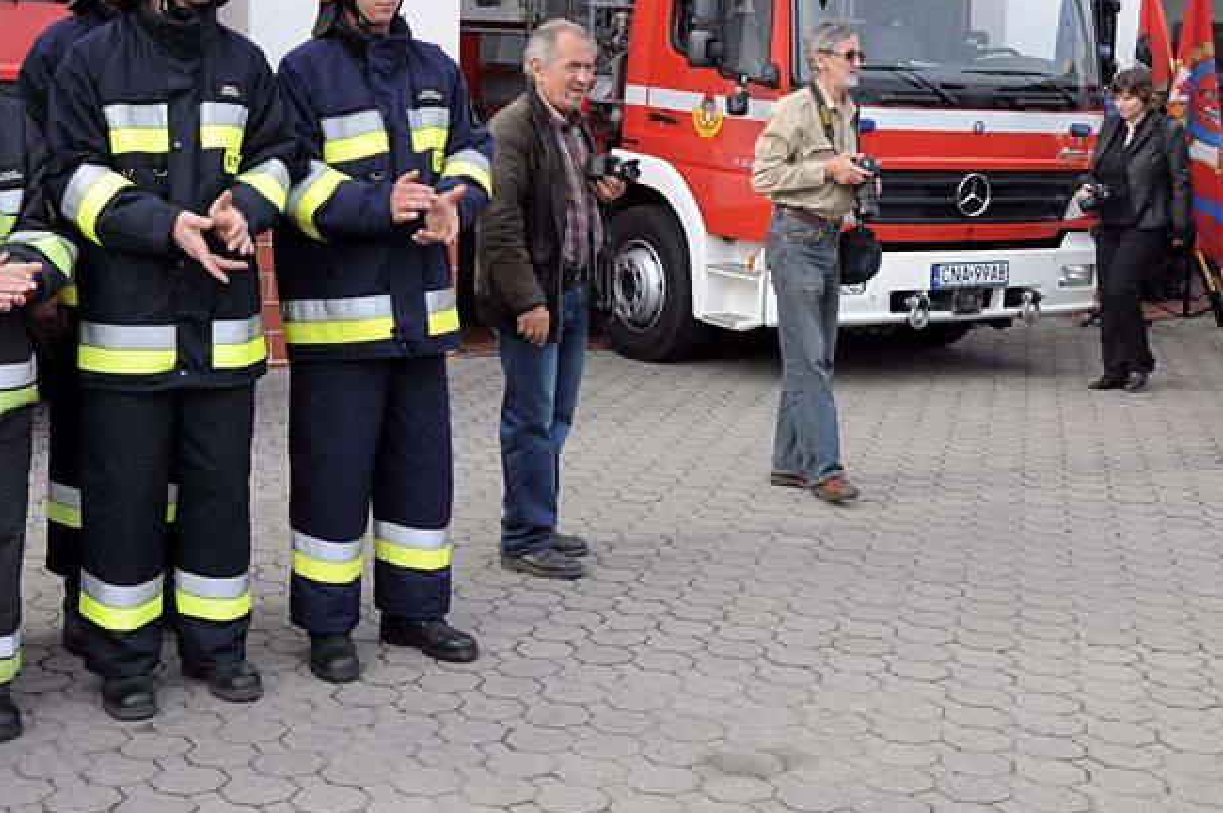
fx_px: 1754
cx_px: 519
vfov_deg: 25.9
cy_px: 269
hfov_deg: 38.4
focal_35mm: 52
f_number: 9
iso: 500
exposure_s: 1/320
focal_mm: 25
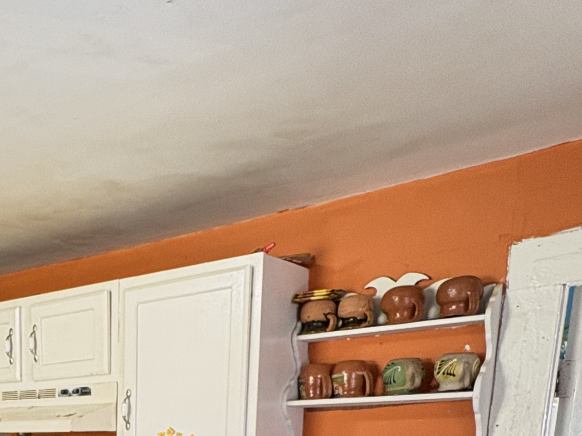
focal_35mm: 44
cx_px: -16
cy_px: 575
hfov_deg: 37.7
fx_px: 740
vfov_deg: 27.2
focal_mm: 2.22
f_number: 2.2
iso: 250
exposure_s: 1/60
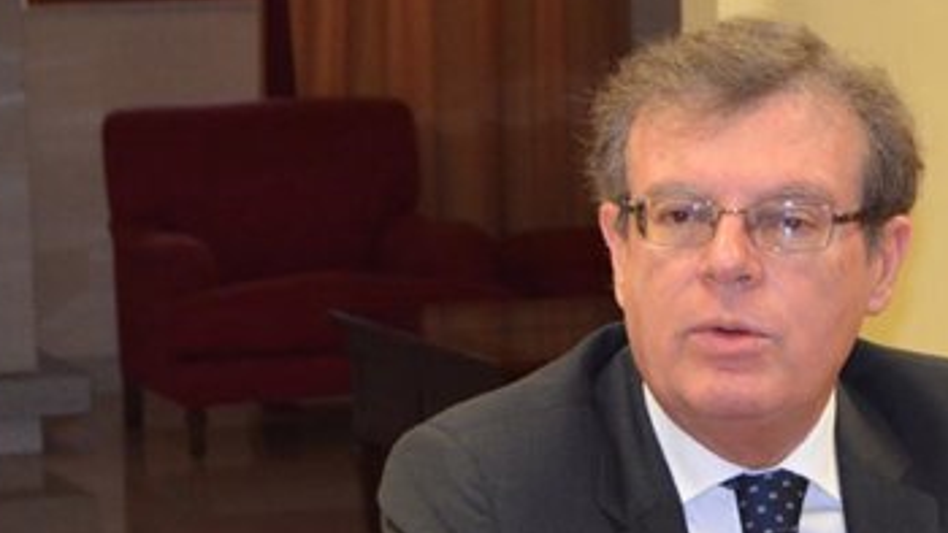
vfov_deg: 9.3
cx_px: 850
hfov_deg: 16.3
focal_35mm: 130
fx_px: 3268
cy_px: 469
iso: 1800
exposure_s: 1/60
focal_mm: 42
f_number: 5
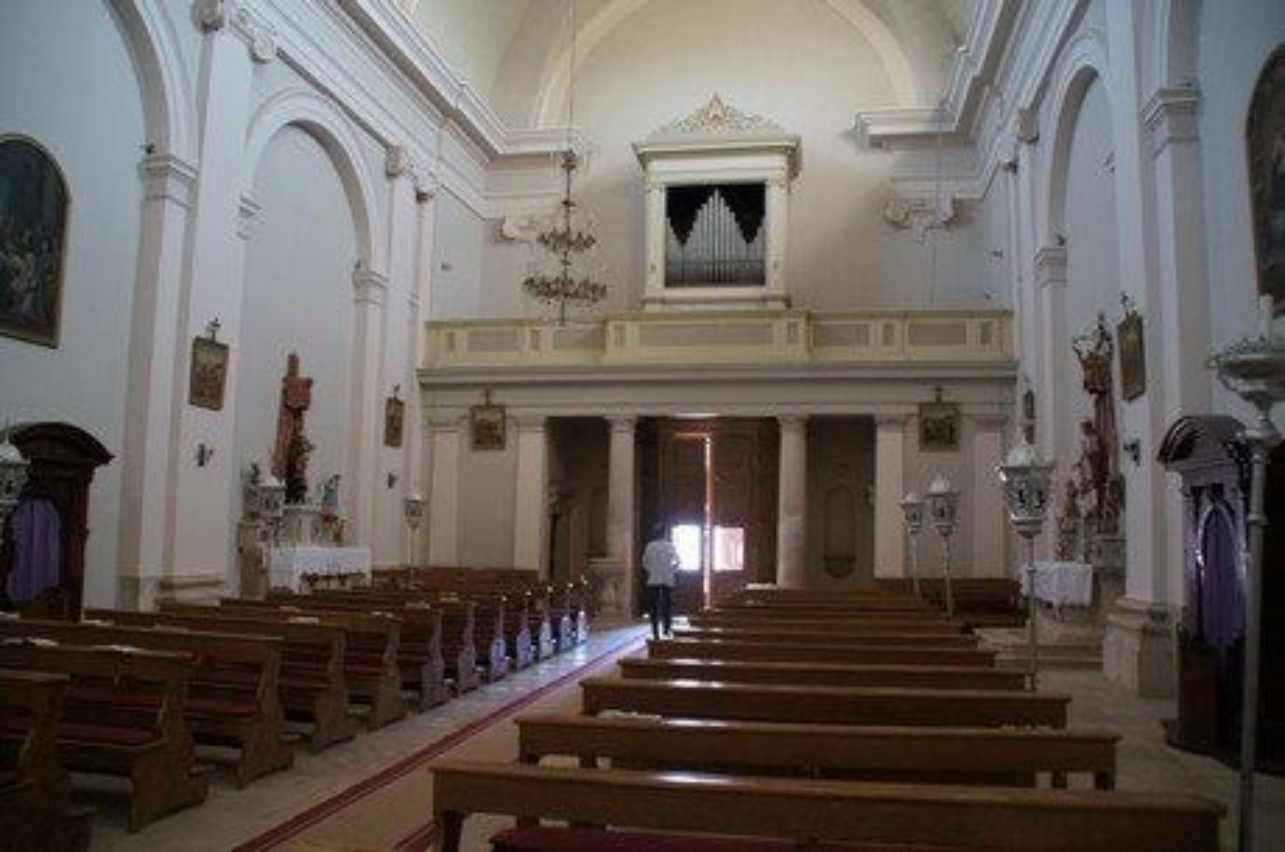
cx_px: 642
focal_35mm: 27
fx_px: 962
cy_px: 426
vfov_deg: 47.8
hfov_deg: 67.5
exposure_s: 1/30
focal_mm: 18
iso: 500
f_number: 3.5
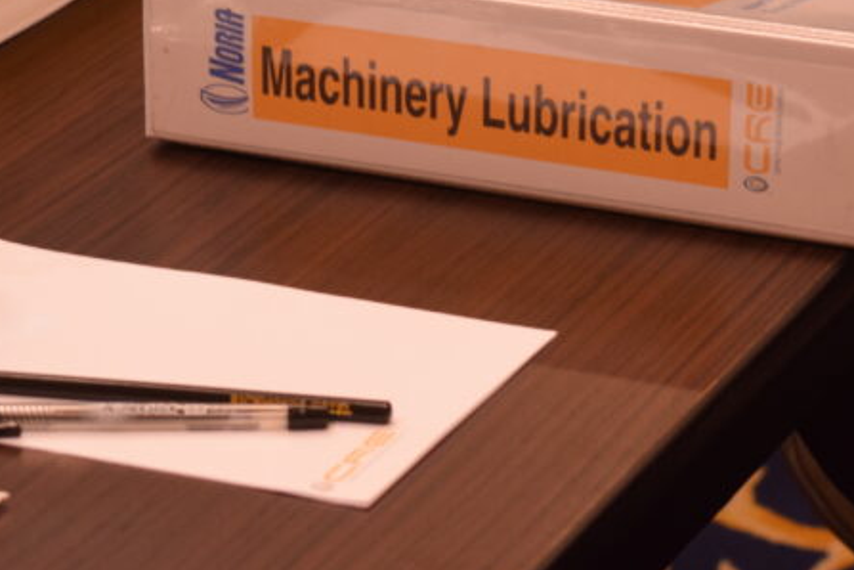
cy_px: -74
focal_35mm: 189
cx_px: 537
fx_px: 4487
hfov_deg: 10.9
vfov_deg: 7.2
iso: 640
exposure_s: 1/6
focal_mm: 55
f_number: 5.6
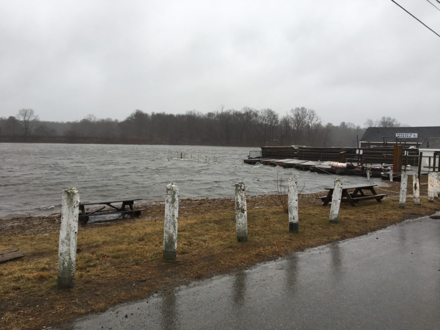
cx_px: 220
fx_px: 369
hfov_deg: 61.7
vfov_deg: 48.2
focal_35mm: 29
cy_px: 165
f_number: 2.2
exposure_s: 1/150
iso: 25
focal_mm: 4.15
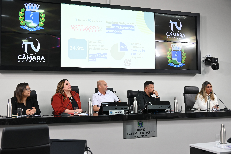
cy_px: 77
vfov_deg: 29.3
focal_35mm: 46
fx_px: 295
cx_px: 116
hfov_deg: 42.7
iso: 1100
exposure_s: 1/125
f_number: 5.3
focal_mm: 46
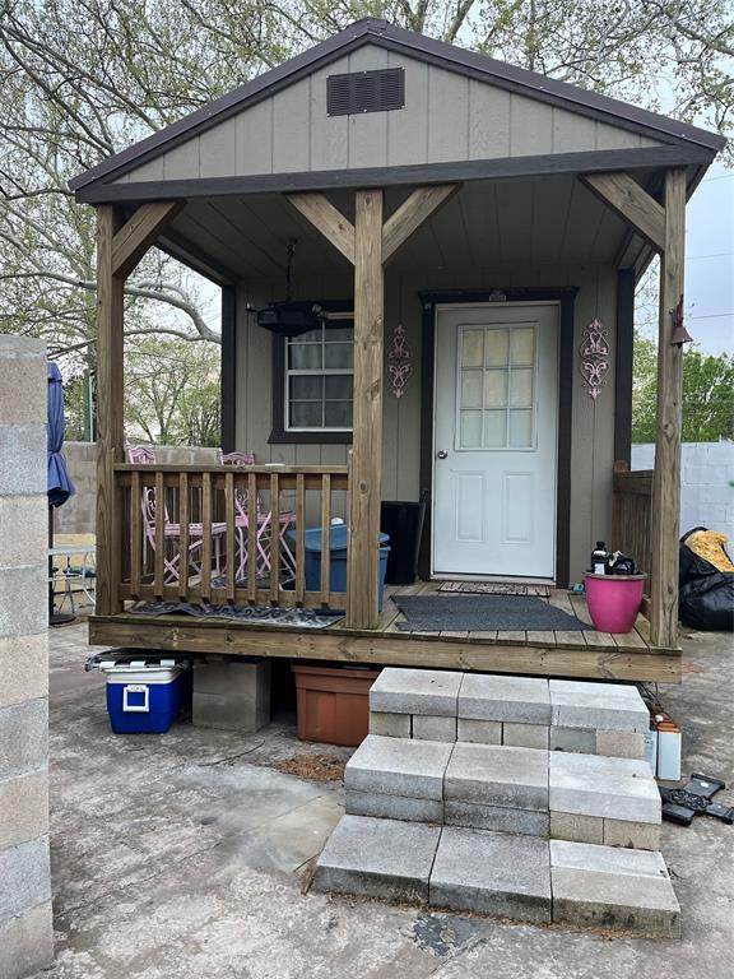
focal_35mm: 26
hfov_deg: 53.1
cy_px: 490
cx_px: 367
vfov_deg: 67.3
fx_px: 735
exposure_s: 1/60
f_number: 1.6
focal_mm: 5.1
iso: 250
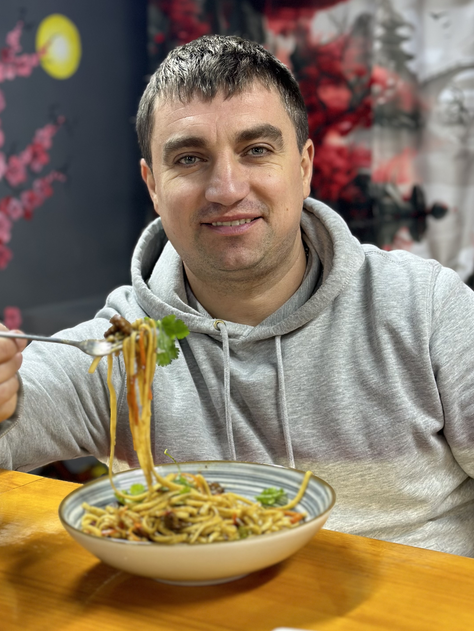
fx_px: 1241
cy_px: 269
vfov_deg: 28.5
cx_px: 226
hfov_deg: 21.6
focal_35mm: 68
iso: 125
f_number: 1.78
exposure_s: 1/50
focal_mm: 6.86
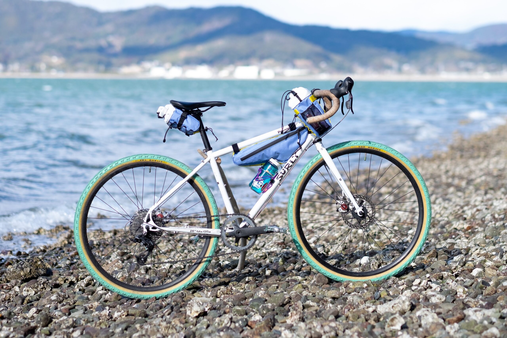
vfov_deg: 16.3
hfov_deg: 24.2
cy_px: 169
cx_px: 254
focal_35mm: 84
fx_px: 1183
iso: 200
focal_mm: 56
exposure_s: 1/2700
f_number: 1.8
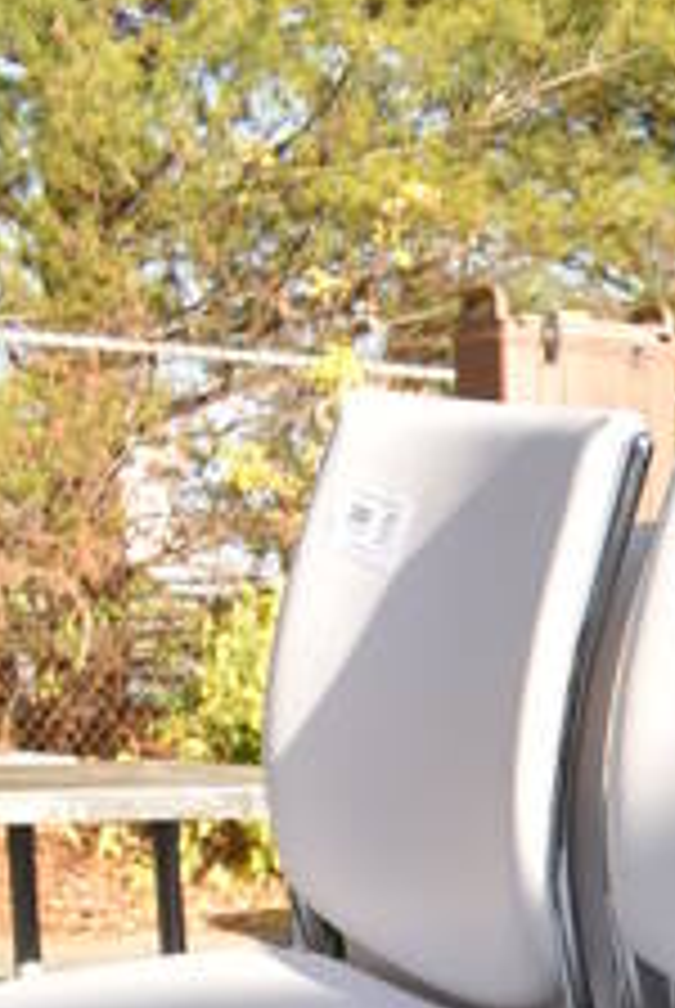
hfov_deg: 11.4
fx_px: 3084
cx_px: 1292
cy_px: 1739
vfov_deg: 16.1
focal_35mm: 110
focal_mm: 18
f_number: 6.3
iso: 200
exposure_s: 1/250
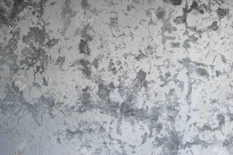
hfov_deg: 54.5
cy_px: 78
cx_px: 116
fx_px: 226
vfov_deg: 37.8
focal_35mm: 35
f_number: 5.6
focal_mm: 35
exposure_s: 1/125
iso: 100
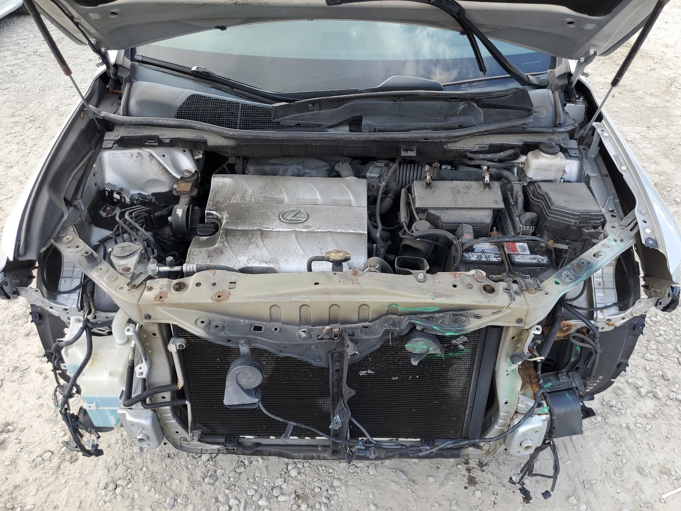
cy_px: 256
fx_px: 511
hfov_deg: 67.3
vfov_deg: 53.1
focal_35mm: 26
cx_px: 340
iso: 50
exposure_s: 1/370
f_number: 1.5
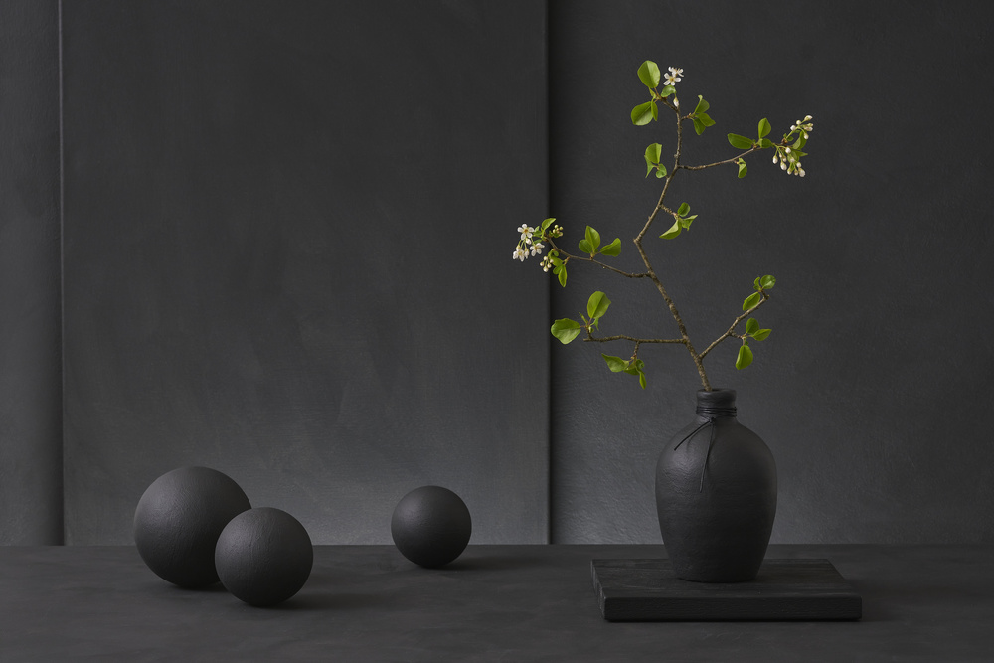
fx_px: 2485
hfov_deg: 22.6
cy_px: 332
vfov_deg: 15.2
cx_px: 497
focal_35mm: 90
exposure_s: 2.1
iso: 160
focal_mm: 60
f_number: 11
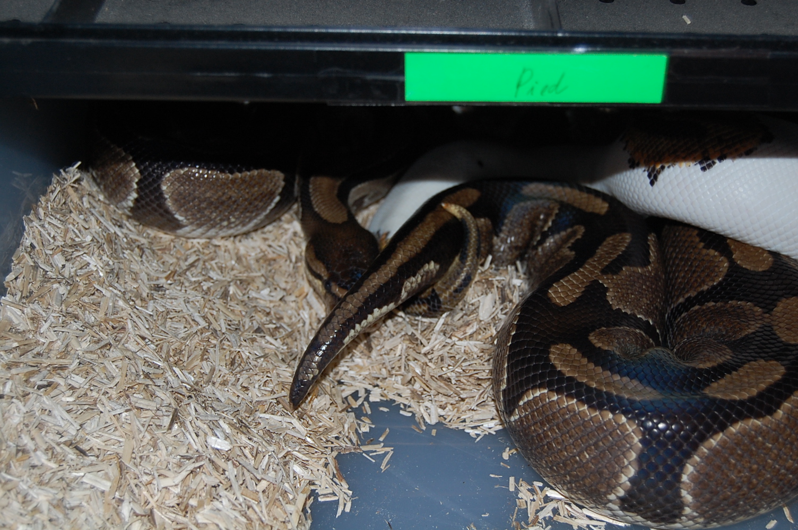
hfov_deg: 35.1
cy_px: 265
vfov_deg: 23.7
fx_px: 1262
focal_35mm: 57
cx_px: 399
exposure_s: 1/60
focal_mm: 38
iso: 400
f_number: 4.8
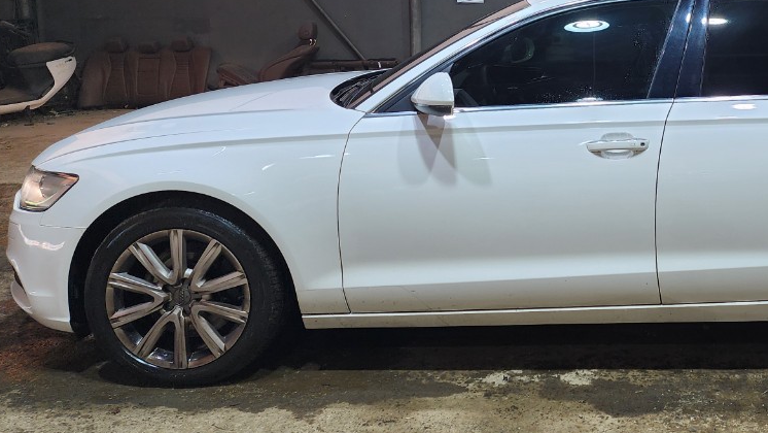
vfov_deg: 26.9
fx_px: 876
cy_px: 52
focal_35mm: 43
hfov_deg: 45.0
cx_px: 615
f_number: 1.8
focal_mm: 6.4
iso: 64
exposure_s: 1/120
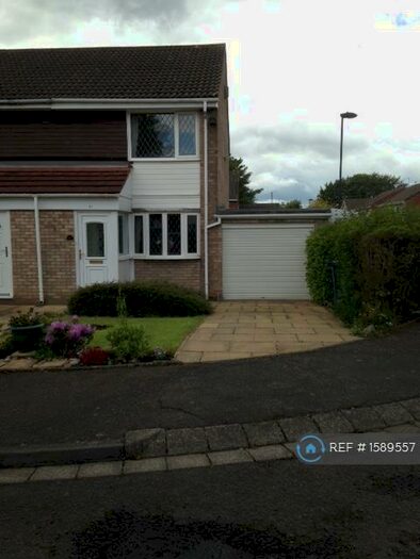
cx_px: 210
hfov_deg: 43.0
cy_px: 280
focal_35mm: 33
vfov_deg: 55.3
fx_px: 534
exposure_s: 1/903
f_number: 2.4
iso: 50
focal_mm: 4.12
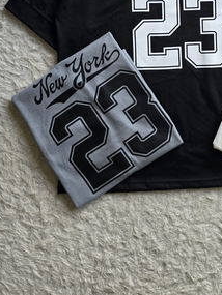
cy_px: 32
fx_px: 367
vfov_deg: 40.6
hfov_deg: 32.7
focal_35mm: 43
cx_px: 178
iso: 160
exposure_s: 1/182
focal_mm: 6.3
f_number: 1.7
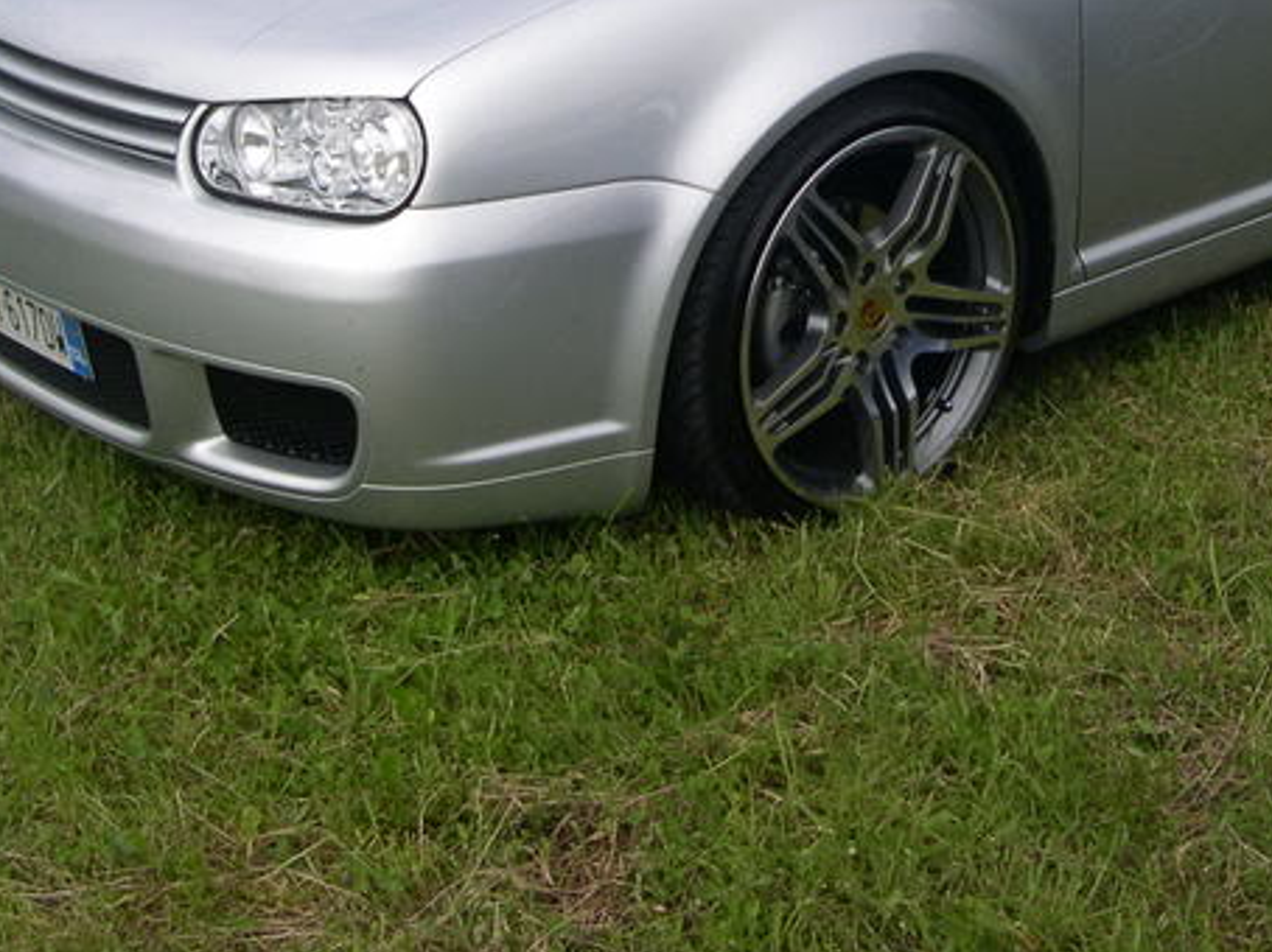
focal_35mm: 67
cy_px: 118
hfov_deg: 28.8
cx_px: 863
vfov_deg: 21.5
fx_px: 2461
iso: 100
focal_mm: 8
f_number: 7.6
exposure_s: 1/182
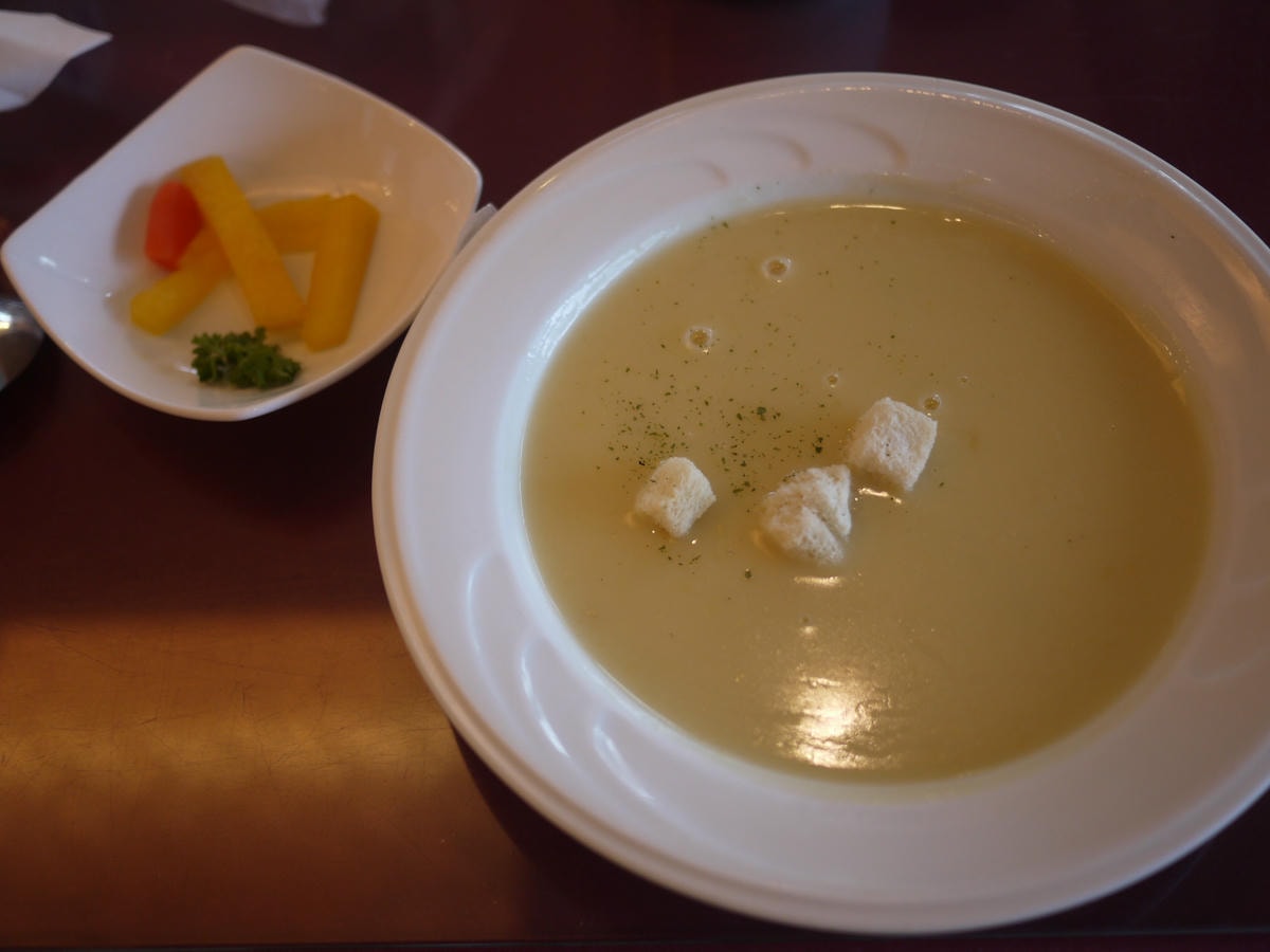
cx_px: 635
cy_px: 476
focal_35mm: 40
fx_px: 1468
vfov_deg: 36.0
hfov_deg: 46.8
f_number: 1.7
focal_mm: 20
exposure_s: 1/100
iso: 160
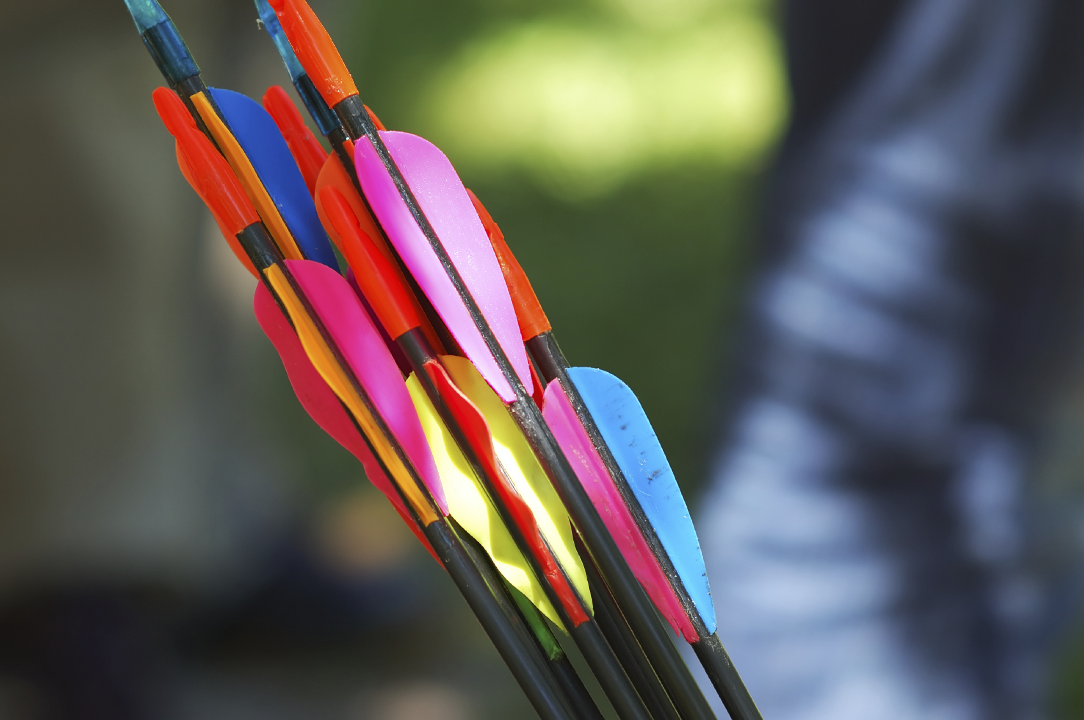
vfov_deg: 10.7
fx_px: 3834
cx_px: 542
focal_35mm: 128
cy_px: 360
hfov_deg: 16.1
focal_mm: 85
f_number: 4.5
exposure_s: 1/200
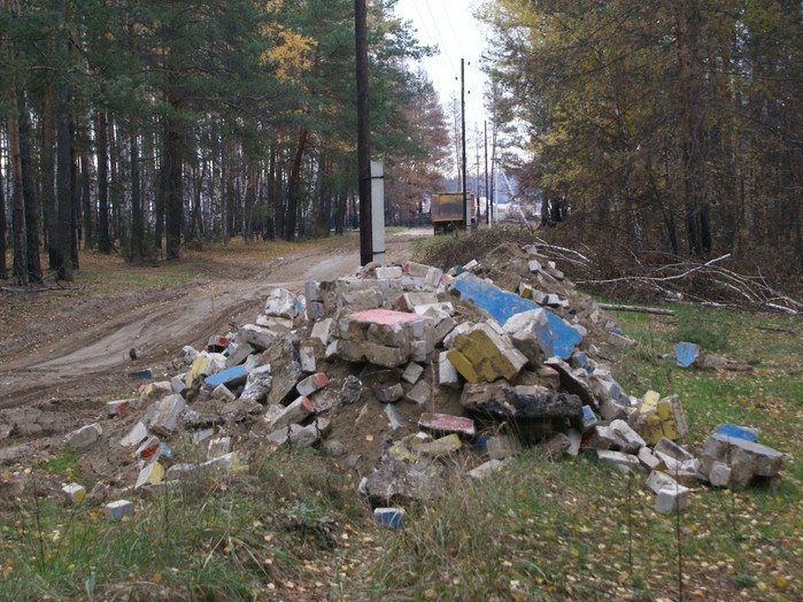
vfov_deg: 22.2
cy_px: 297
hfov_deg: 29.4
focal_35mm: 66
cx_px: 386
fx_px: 1531
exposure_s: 1/60
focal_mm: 40
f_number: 5.6
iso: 400
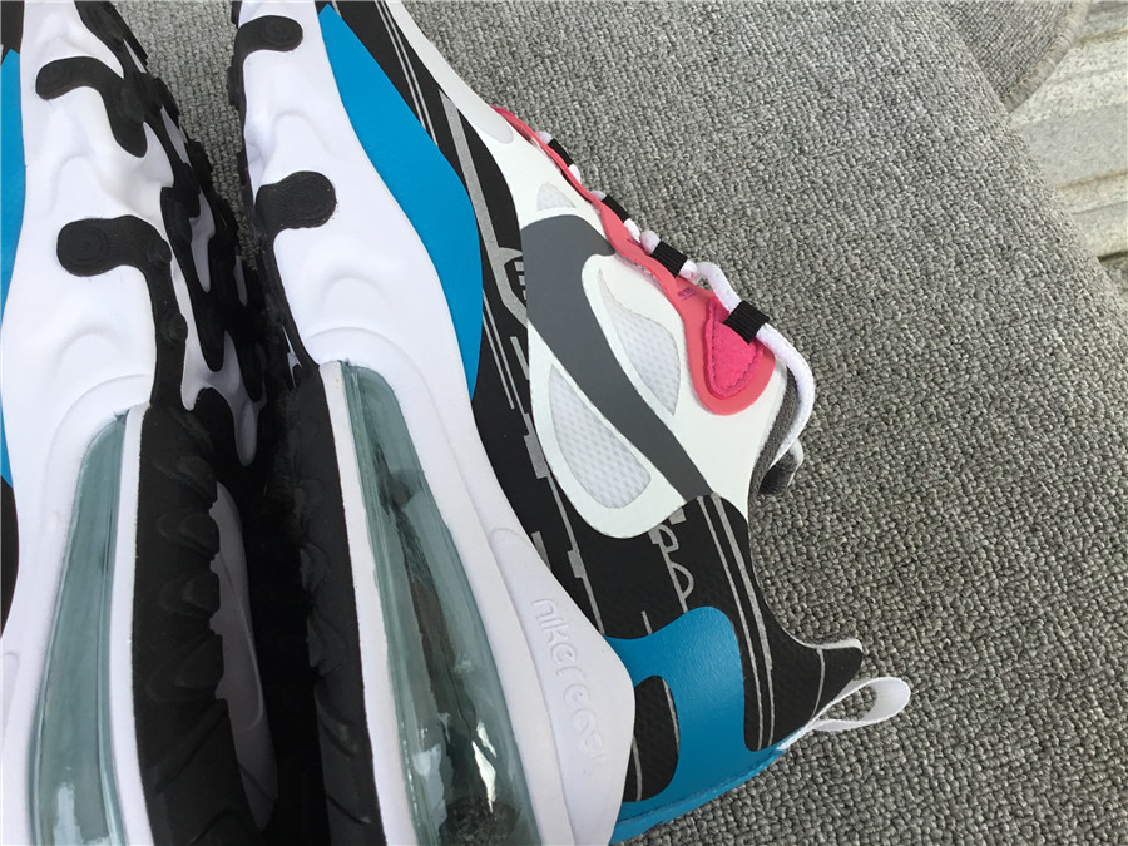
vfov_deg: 45.4
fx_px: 1010
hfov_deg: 58.4
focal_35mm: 31
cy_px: 423
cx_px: 564
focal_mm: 3.3
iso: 25
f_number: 2.4
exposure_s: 1/318
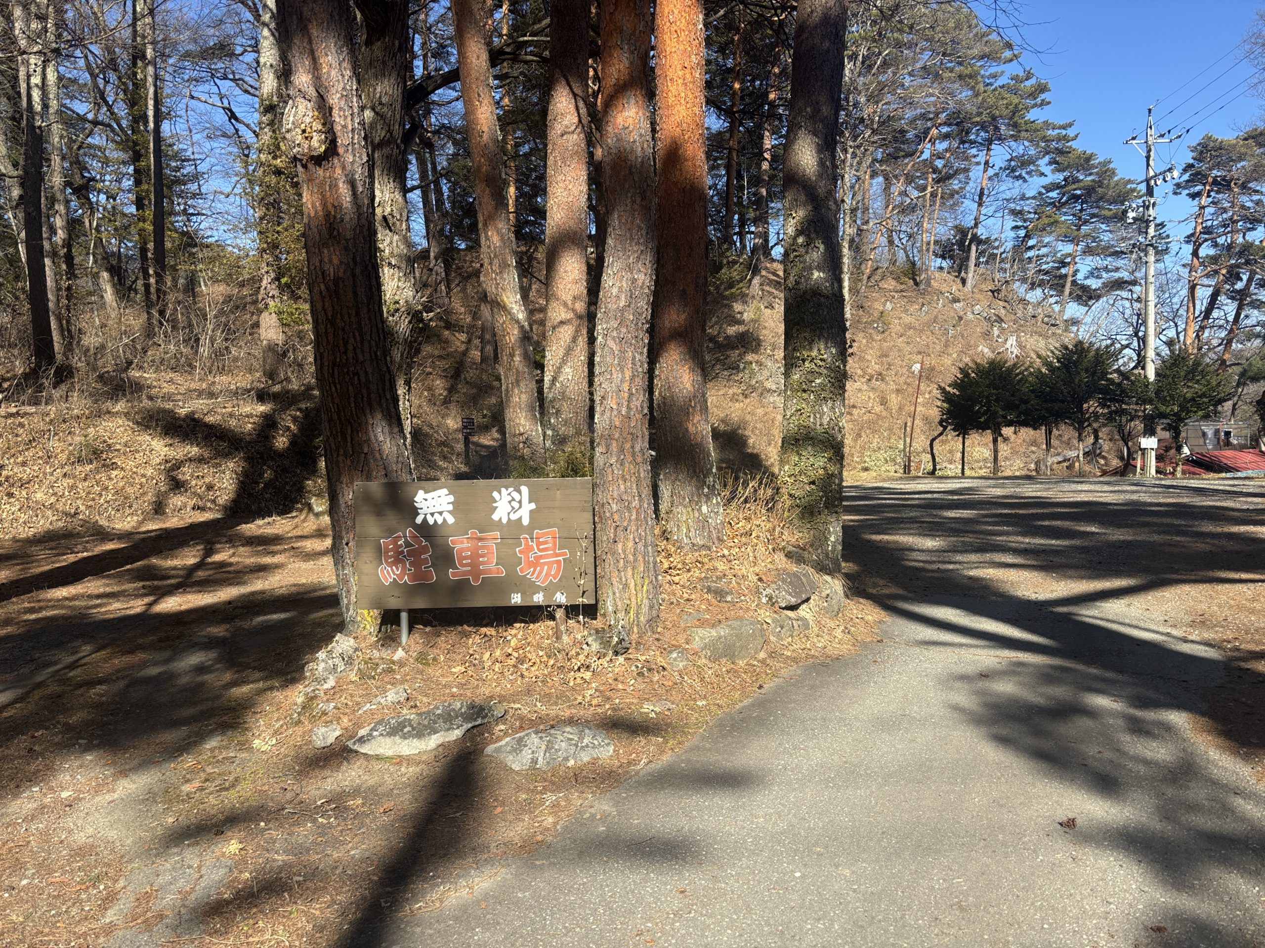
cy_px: 474
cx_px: 632
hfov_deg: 67.3
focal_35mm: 26
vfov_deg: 53.1
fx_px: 950
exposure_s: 1/1695
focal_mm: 5.96
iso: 50
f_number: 1.6
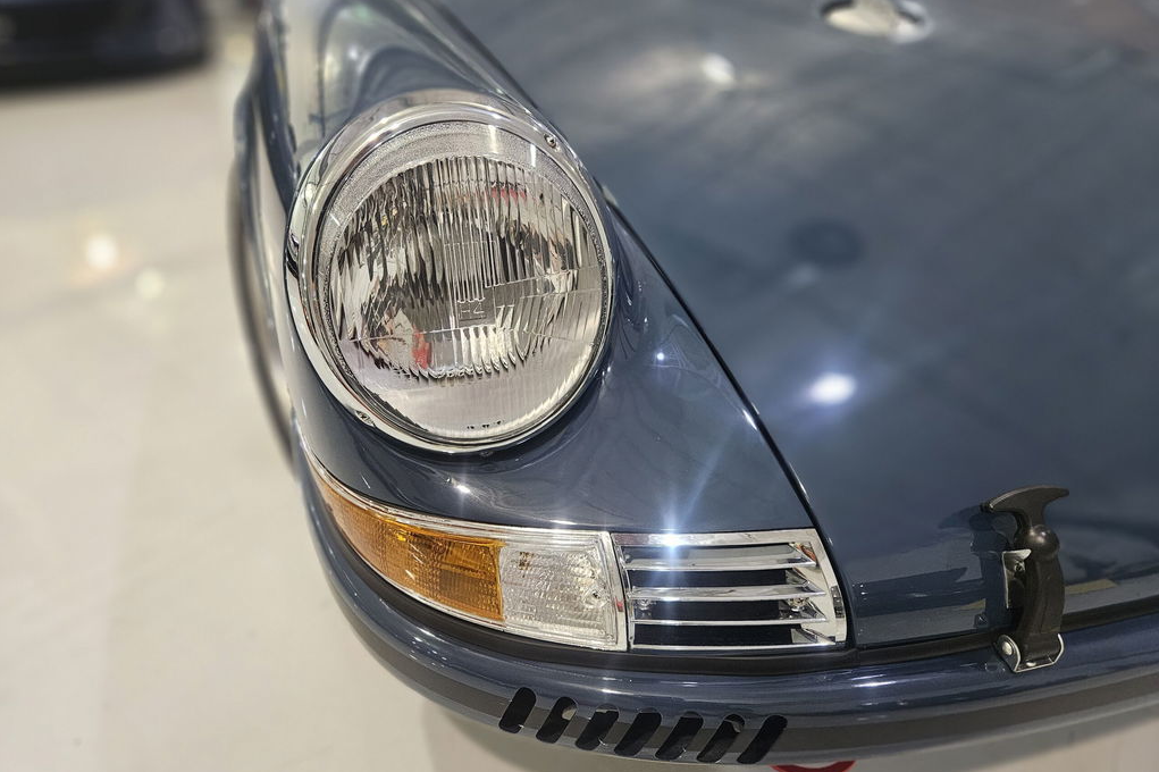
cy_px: 361
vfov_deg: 53.1
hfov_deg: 73.8
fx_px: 772
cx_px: 579
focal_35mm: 24
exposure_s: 1/120
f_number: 1.8
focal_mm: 5.4
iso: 800
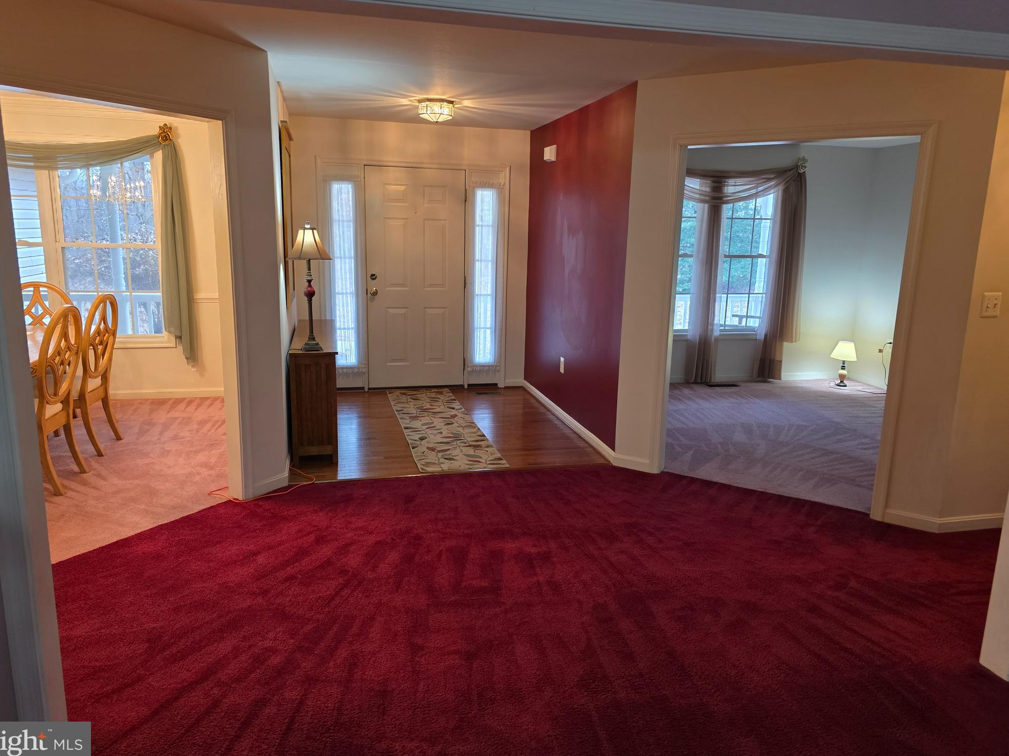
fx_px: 700
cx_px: 489
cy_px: 369
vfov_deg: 56.8
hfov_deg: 71.6
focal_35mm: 24
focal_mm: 6.3
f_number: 1.7
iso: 320
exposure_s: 1/120
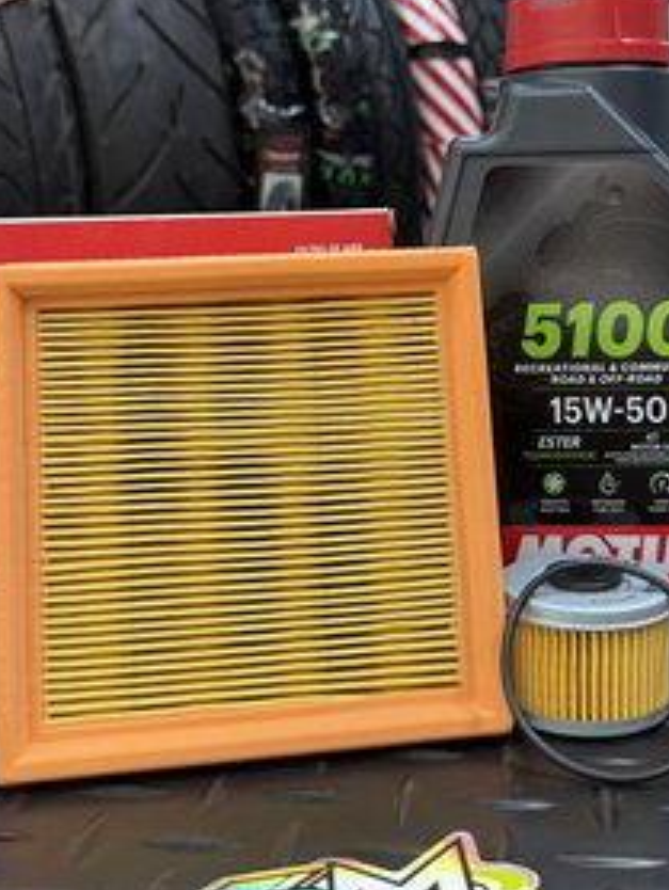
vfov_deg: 40.5
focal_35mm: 46
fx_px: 1184
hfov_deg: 31.4
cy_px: 271
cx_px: 416
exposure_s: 1/100
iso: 125
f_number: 1.78
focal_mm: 6.76
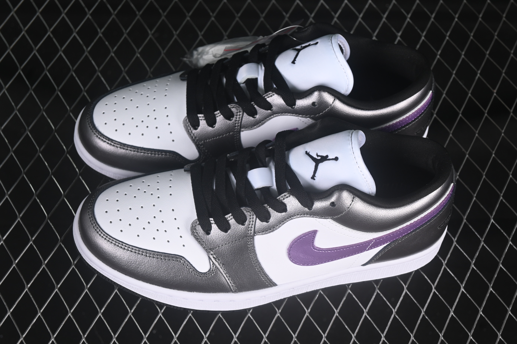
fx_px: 1077
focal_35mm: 75
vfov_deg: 18.2
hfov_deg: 27.0
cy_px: 172
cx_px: 258
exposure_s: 1/60
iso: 160
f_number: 6.3
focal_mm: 50
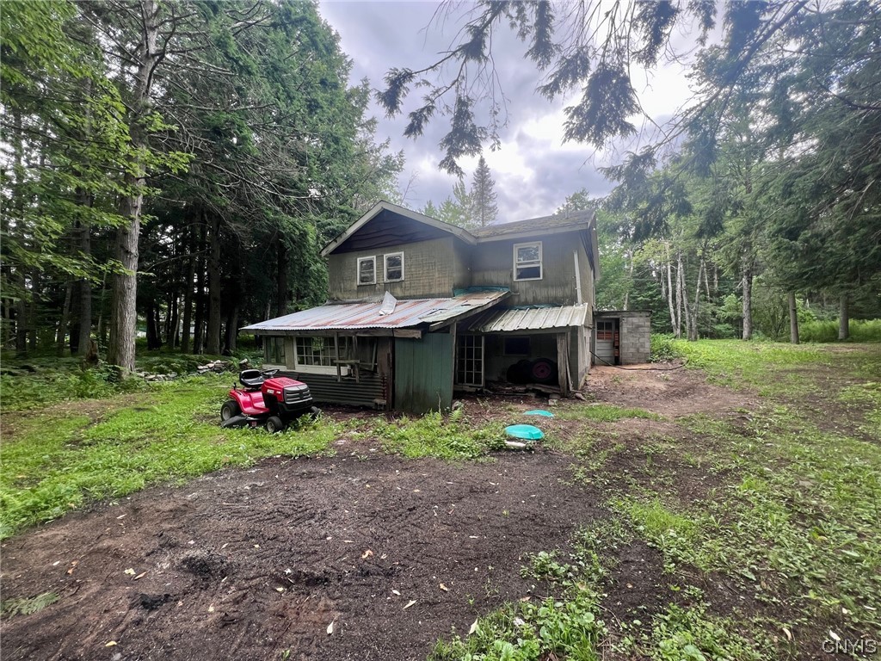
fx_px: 331
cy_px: 330
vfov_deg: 89.9
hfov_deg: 106.2
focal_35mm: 13
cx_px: 440
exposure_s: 1/314
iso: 32
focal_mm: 1.57
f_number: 1.8
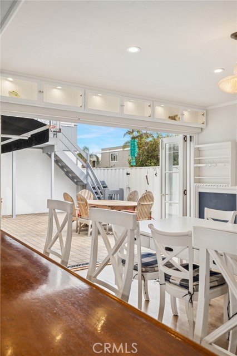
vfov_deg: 62.0
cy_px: 178
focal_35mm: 30
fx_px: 297
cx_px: 118
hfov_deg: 43.6
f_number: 9
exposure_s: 1/50
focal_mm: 30
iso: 200
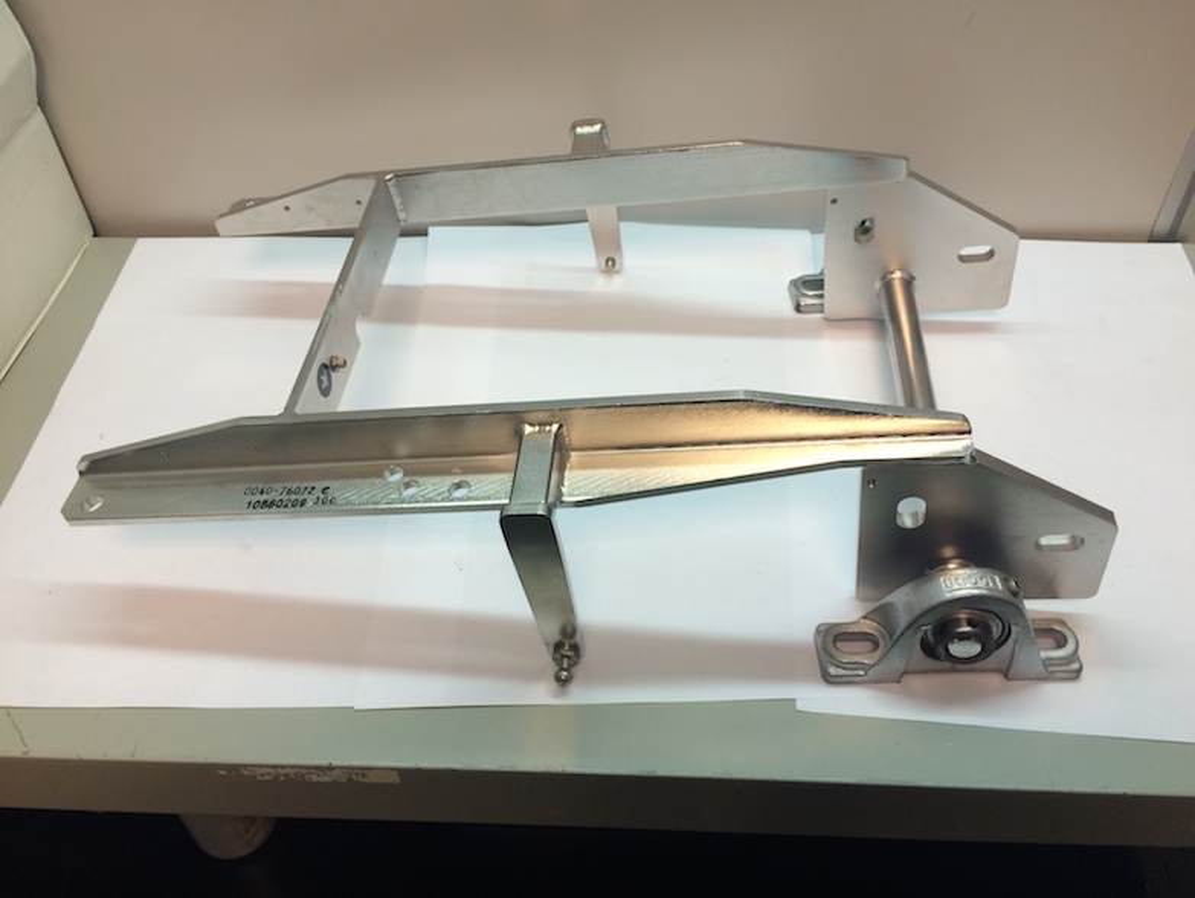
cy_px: 449
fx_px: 1002
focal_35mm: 29
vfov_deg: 48.3
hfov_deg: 61.6
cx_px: 598
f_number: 2.2
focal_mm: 4.15
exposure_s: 1/33
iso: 40
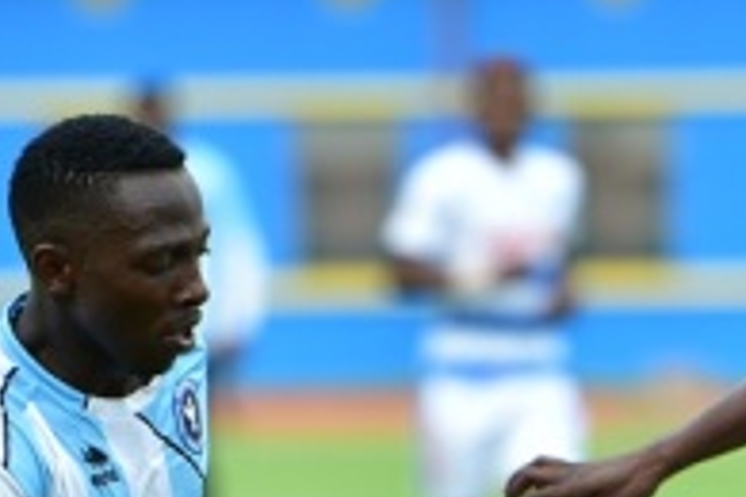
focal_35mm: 789
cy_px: 768
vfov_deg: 1.7
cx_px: 333
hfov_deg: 2.6
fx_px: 16349
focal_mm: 200
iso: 160
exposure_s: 1/640
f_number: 2.8
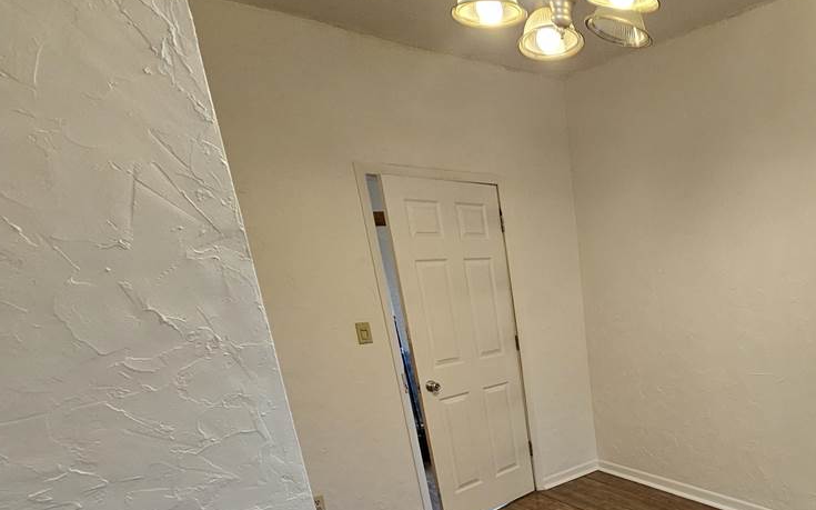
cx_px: 684
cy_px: 447
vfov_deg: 46.7
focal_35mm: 24
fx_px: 534
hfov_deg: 65.9
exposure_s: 1/60
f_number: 2.2
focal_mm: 2.2
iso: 160
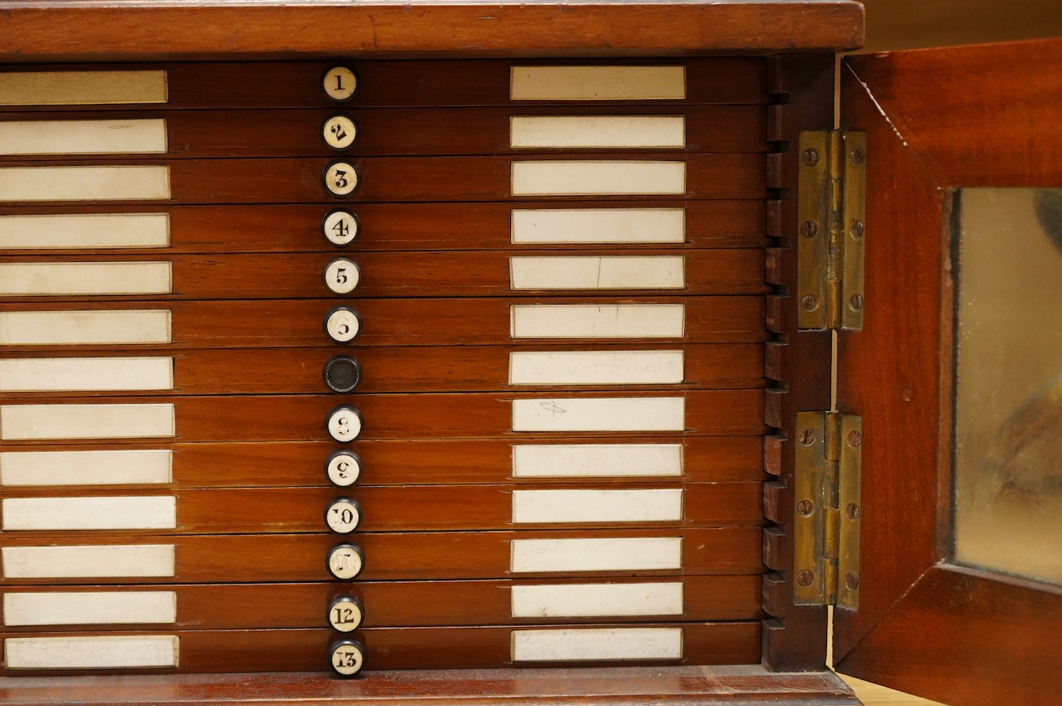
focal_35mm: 60
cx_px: 393
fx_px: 1768
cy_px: 371
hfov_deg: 33.3
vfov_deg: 22.6
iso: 4000
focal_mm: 47
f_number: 4.5
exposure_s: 1/160
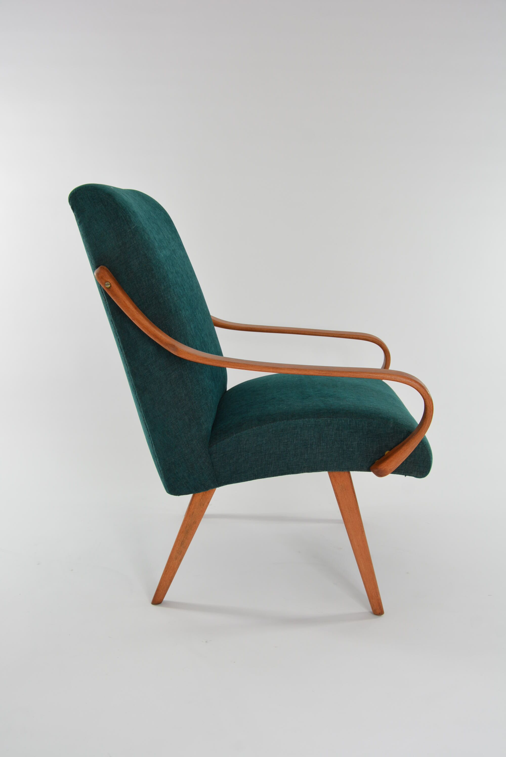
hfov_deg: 40.0
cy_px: 378
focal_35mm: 33
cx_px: 253
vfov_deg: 57.2
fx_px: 694
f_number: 7.1
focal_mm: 22
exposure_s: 1/60
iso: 400
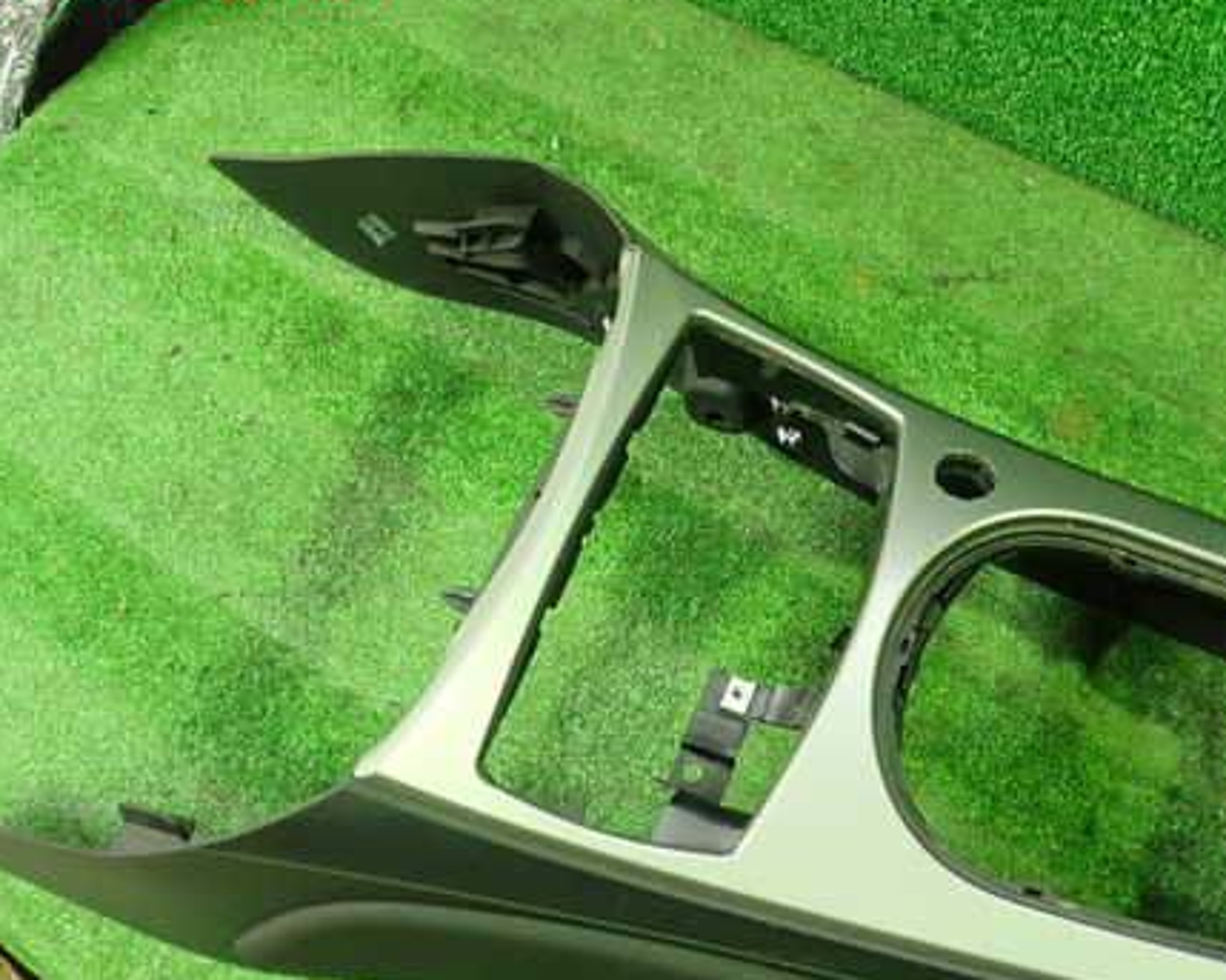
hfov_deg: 44.7
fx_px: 1487
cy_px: 577
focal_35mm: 41
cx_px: 709
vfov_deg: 36.4
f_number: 2.3
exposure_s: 1/50
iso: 800
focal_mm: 5.5
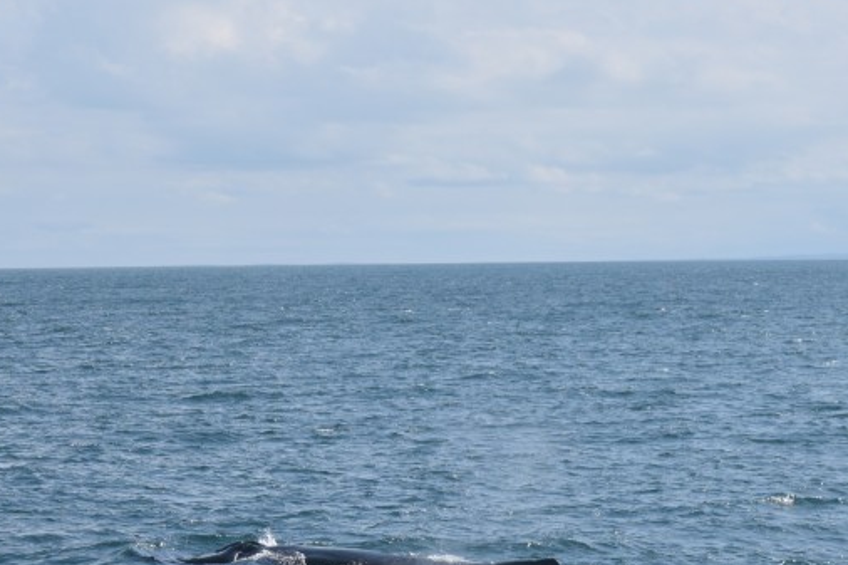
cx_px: 401
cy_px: 479
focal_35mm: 176
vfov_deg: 7.8
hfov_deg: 11.7
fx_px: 4146
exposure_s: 1/1600
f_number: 5.6
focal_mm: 55
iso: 200
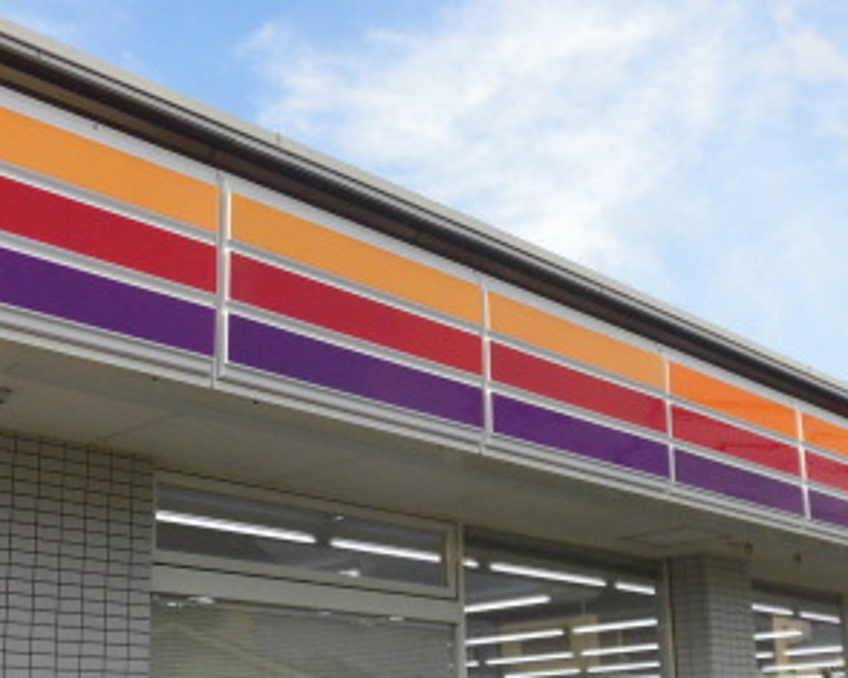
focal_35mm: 51
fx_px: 1280
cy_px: 436
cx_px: 412
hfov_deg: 36.7
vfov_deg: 29.5
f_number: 3.1
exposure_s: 1/500
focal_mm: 4.3
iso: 100
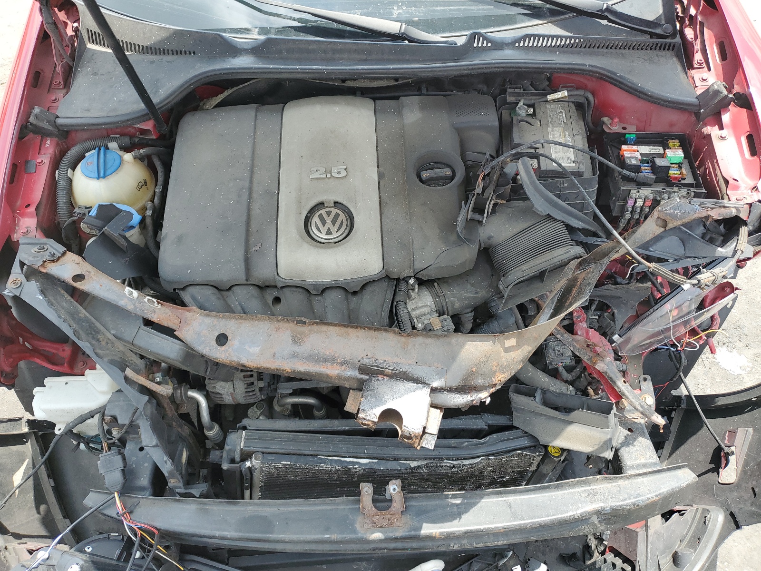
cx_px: 380
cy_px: 286
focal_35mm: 26
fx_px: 572
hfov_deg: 67.3
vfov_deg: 53.1
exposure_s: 1/769
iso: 50
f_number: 1.5
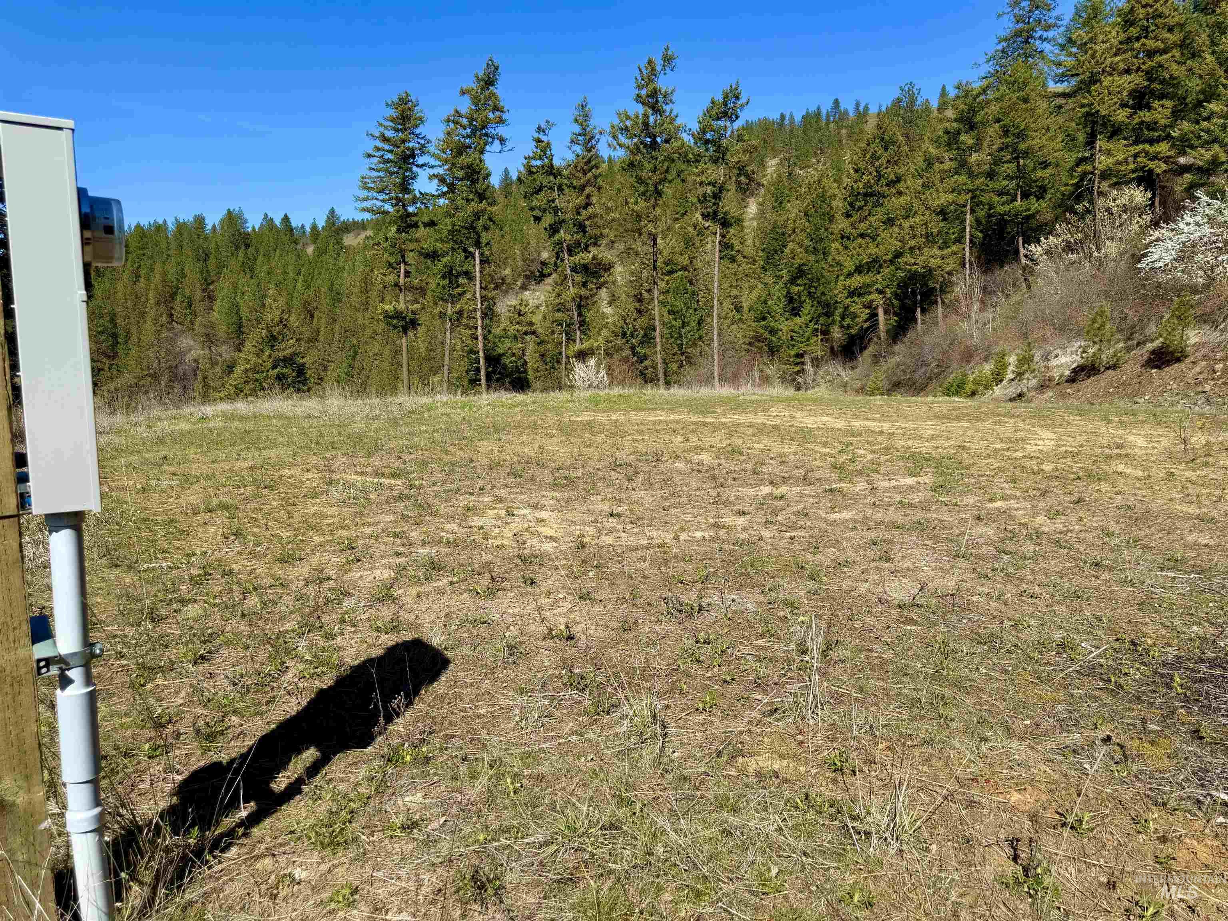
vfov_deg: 56.8
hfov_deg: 71.6
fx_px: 851
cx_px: 614
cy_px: 460
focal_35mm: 24
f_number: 1.78
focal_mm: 6.76
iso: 80
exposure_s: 1/3759
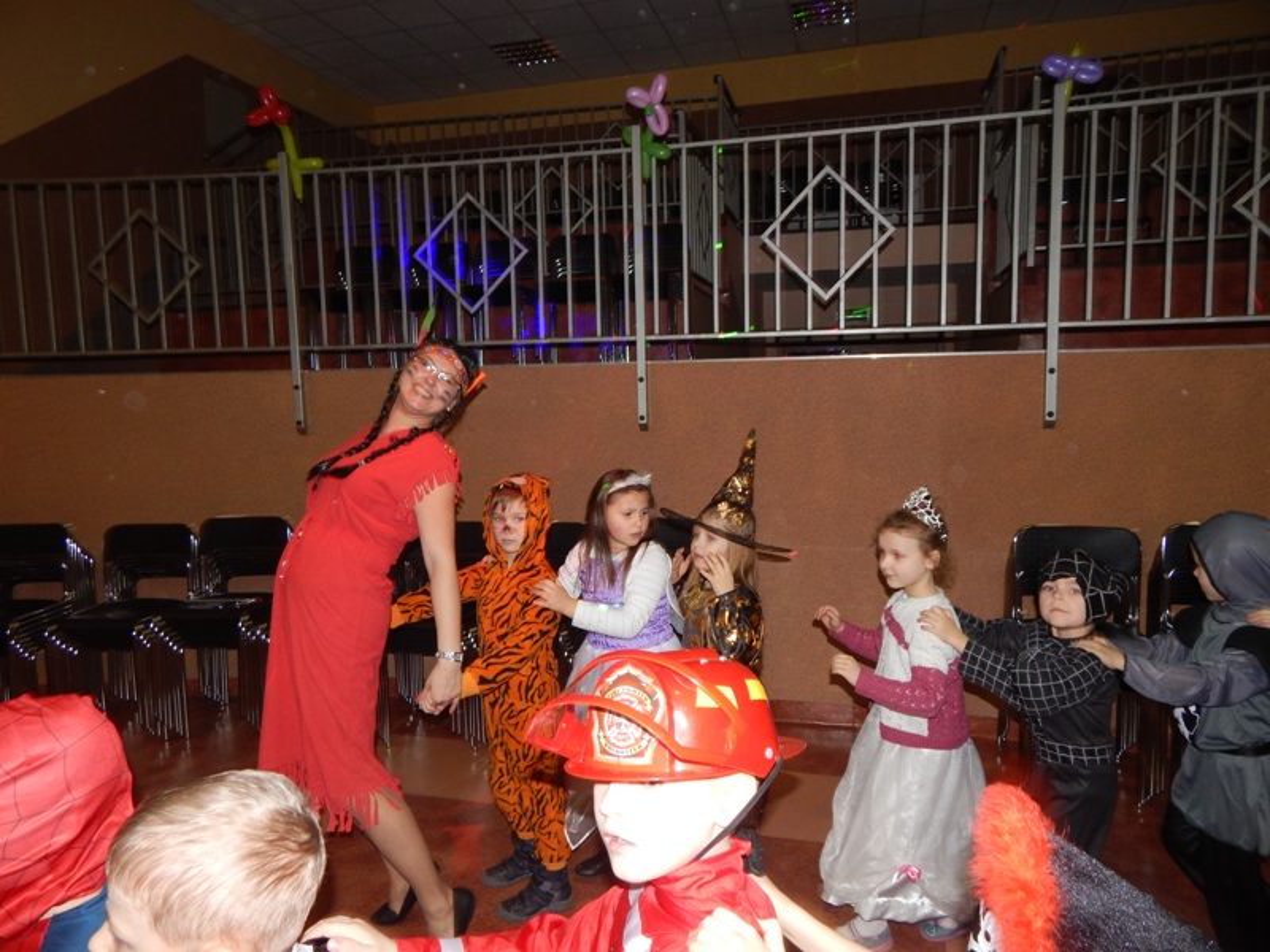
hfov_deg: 76.4
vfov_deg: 61.1
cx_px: 635
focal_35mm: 22
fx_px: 807
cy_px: 476
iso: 200
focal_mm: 4
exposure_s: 1/30
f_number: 3
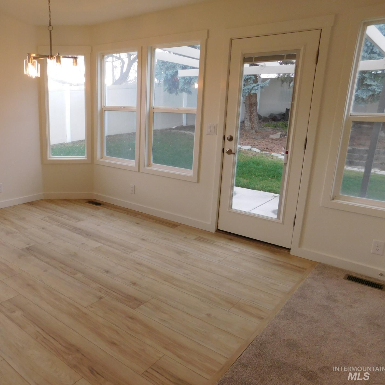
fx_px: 352
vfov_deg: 57.3
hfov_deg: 55.8
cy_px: 194
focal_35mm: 28
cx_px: 122
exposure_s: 1/60
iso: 125
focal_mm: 4
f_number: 3
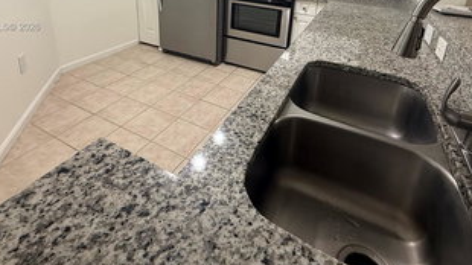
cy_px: 27
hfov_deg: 83.9
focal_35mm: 21
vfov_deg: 48.1
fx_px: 263
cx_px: 238
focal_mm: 2.22
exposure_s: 1/60
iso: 250
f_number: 2.2
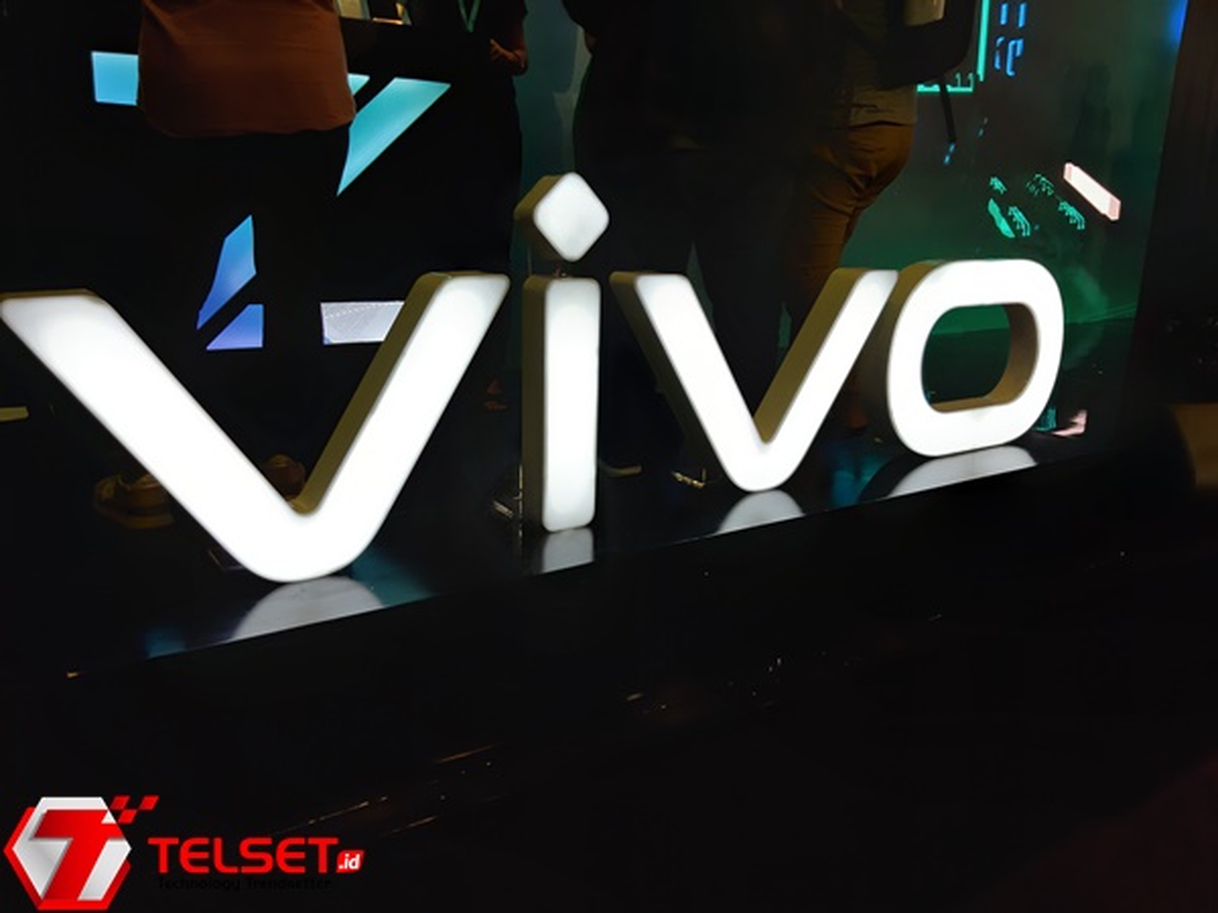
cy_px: 456
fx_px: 950
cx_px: 609
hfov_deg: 65.3
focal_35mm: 27
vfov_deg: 51.4
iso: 64
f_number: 1.7
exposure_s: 1/50
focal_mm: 3.93
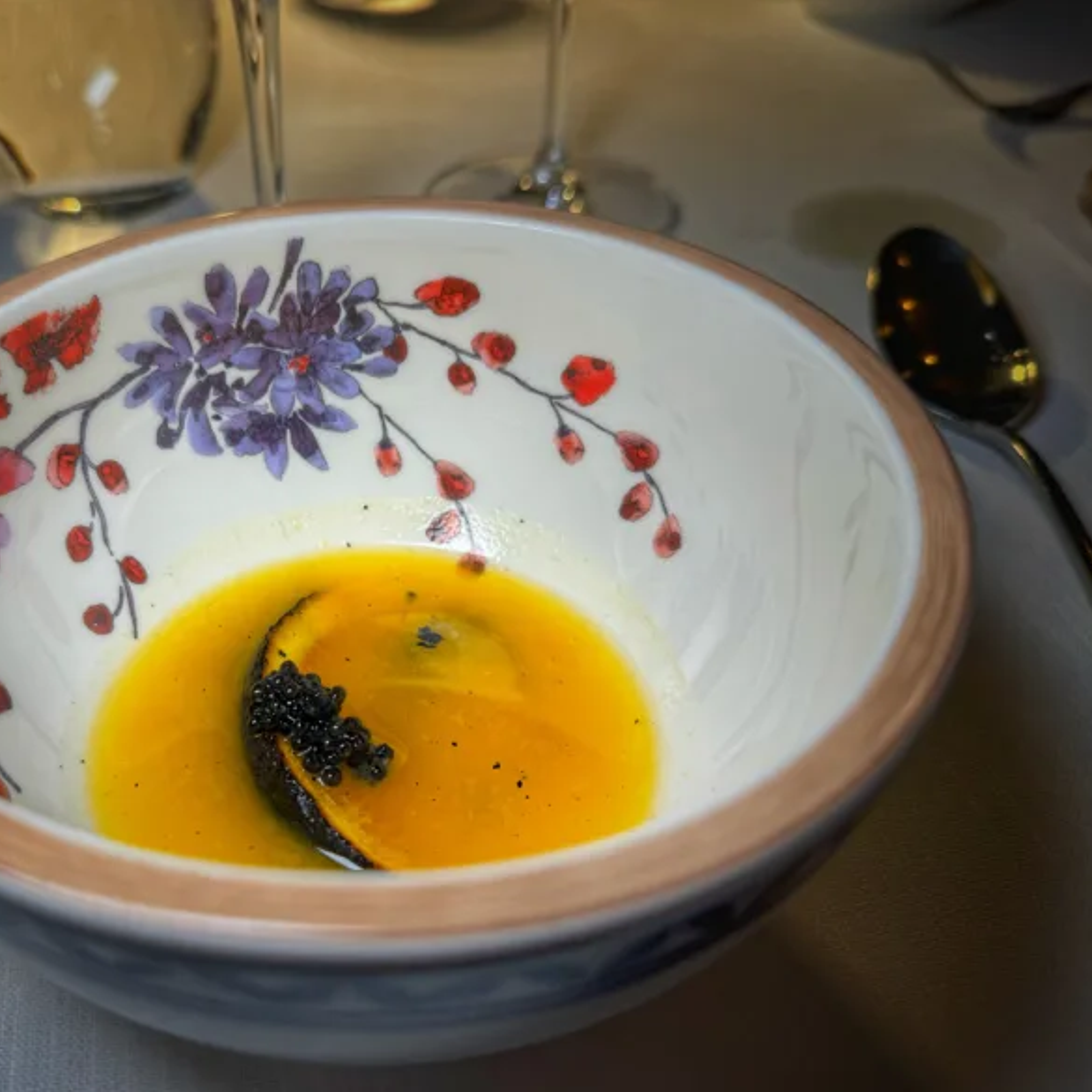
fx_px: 1035
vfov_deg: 55.6
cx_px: 366
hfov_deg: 54.5
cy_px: 556
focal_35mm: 29
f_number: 1.78
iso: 50
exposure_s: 1/121
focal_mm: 6.76
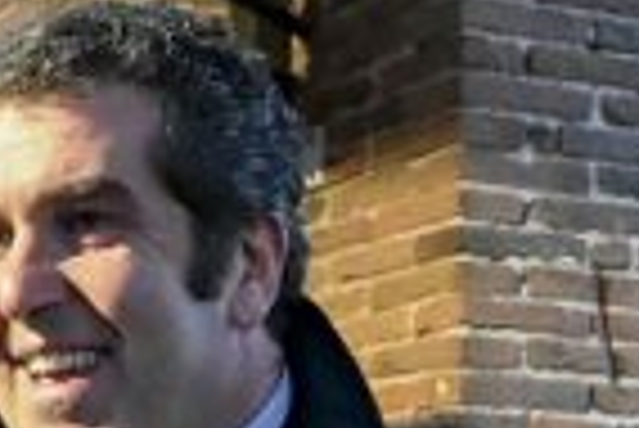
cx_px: 166
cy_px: 739
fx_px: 2310
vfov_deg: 10.1
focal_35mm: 130
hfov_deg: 15.7
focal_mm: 24
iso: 25600
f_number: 5.6
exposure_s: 1/200
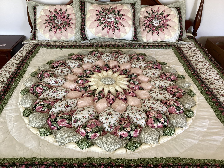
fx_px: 201
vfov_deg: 45.4
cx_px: 112
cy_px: 84
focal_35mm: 31
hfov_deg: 58.3
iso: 160
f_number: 2.4
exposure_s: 1/50
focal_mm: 3.3
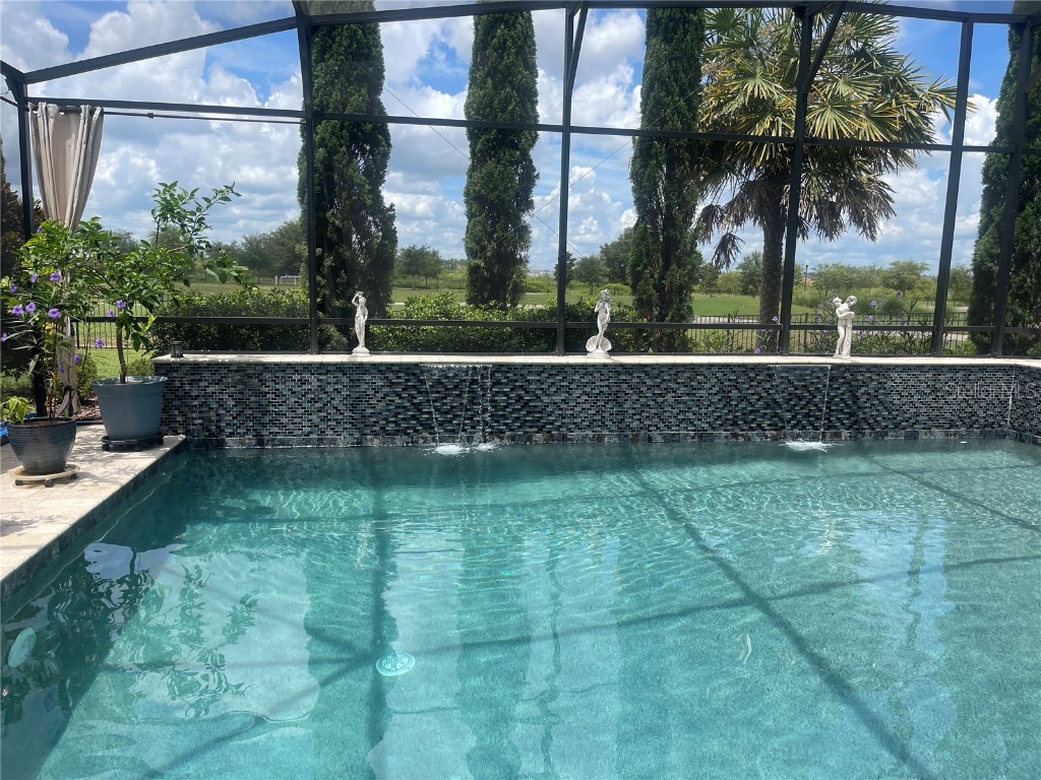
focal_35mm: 25
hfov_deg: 69.4
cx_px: 520
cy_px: 390
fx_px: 752
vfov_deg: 54.9
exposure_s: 1/2012
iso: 32
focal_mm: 5.1
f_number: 1.6
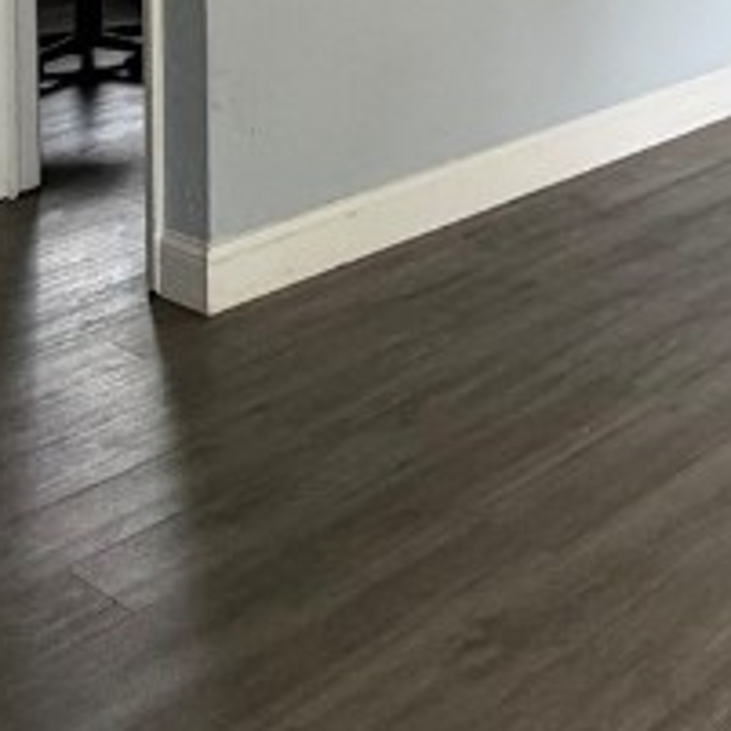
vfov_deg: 23.0
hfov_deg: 23.8
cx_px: 967
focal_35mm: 63
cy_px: -309
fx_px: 1505
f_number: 2.2
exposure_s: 1/63
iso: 320
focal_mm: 2.22
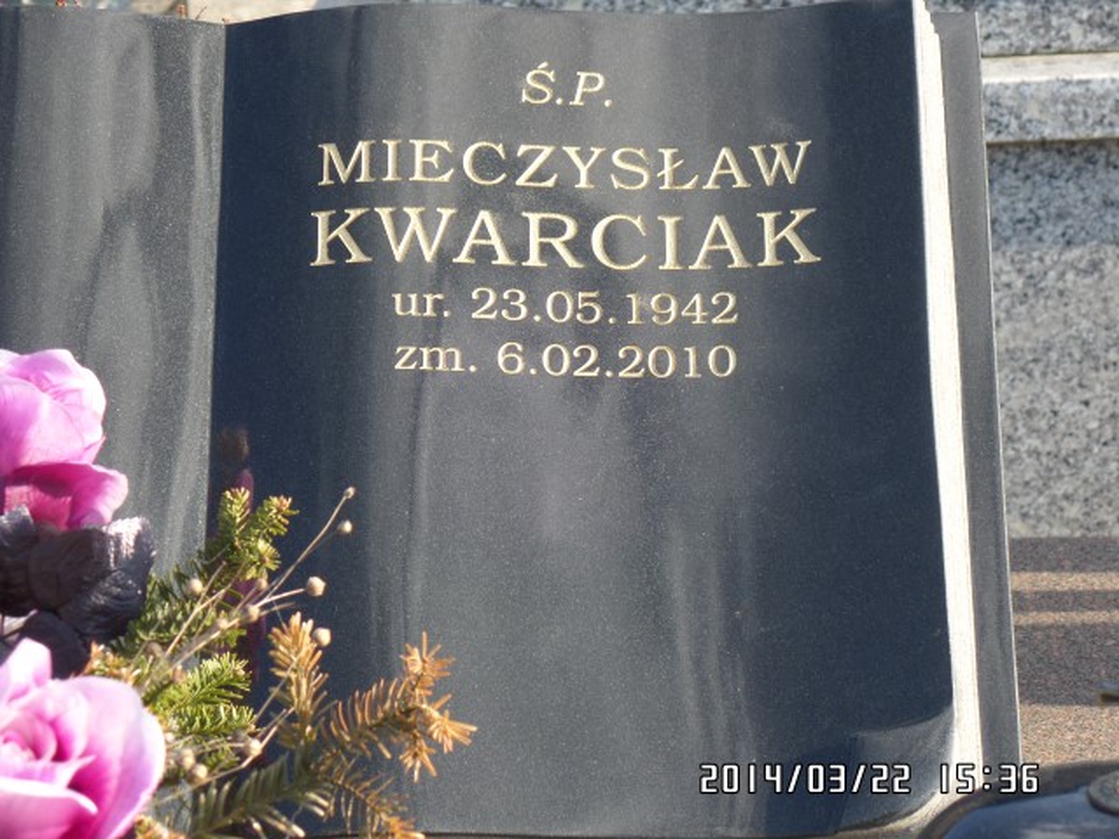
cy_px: 420
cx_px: 560
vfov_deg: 13.0
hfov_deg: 17.3
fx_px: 3685
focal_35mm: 114
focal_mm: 20.3
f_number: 4
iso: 100
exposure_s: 1/250
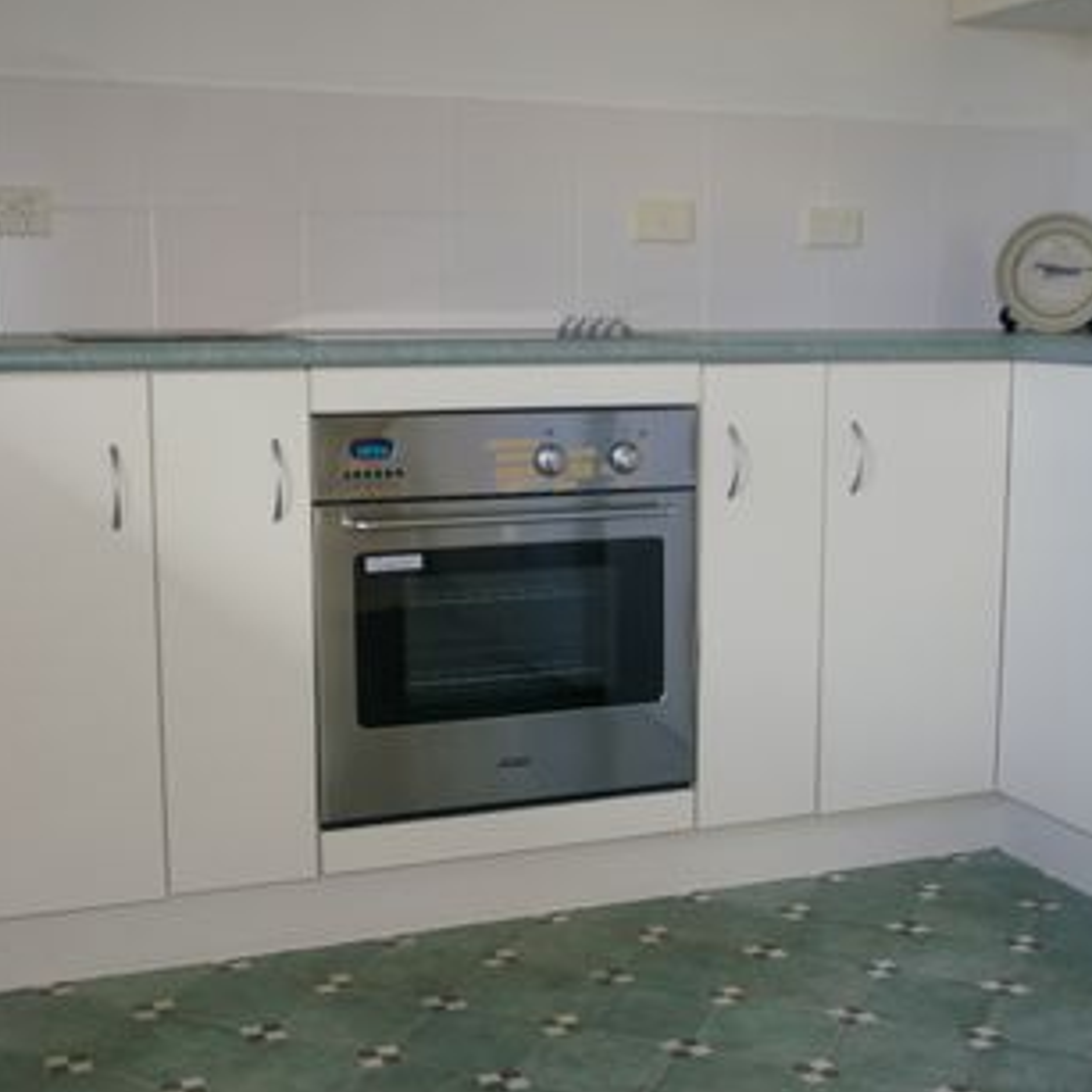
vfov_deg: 36.1
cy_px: 541
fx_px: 1677
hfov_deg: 36.0
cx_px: 592
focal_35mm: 47
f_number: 4
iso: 200
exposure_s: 1/45
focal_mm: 24
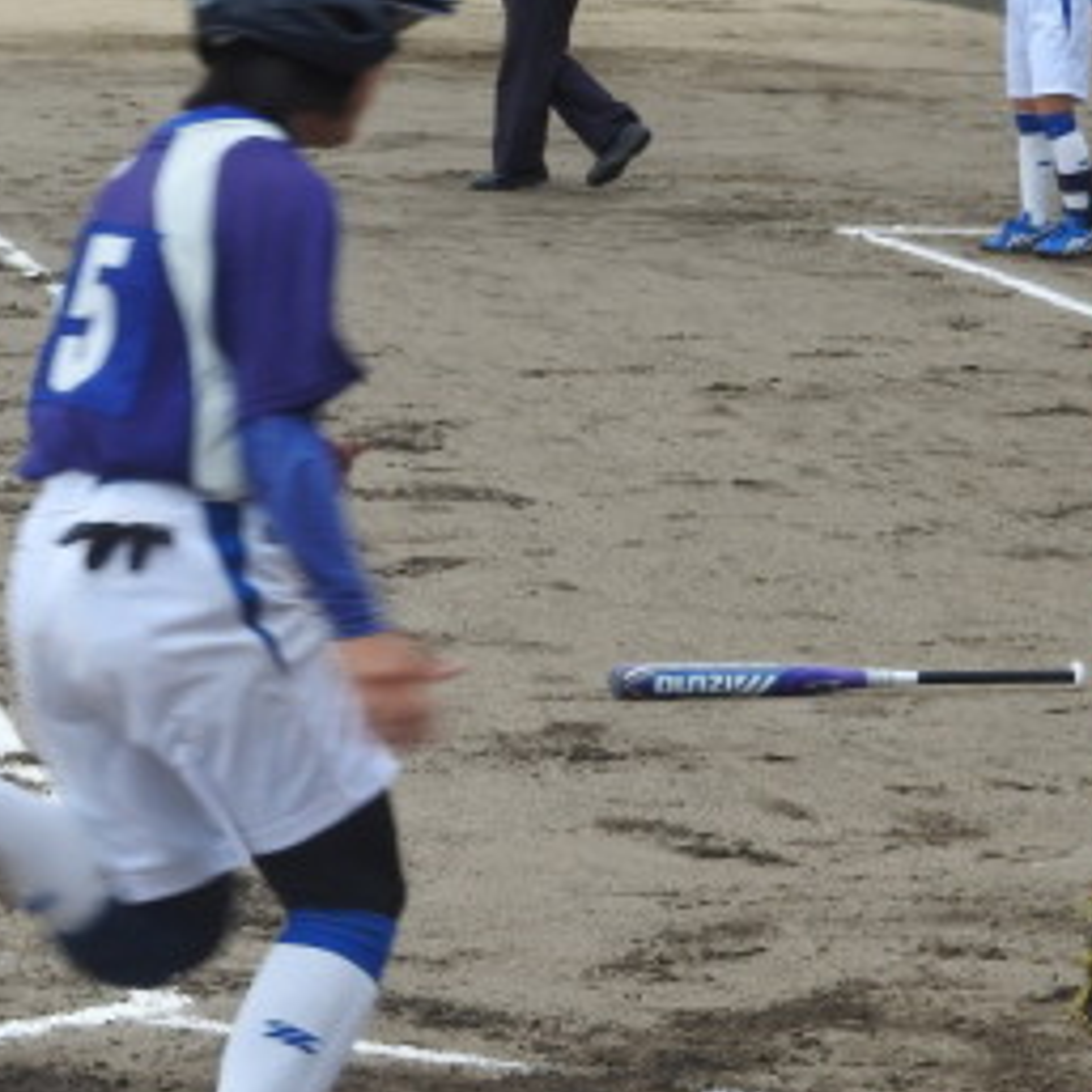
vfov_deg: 7.4
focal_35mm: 237
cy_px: 642
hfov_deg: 7.4
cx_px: 119
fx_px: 8459
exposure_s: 1/250
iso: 100
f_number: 5
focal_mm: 20.6
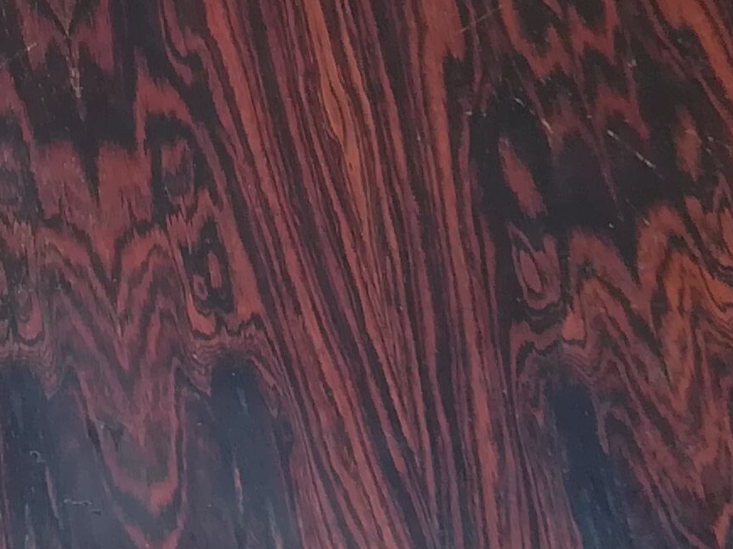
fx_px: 2519
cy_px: -129
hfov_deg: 15.5
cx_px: -309
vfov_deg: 12.1
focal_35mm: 119
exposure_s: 1/104
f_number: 2.2
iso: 50
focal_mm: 3.83
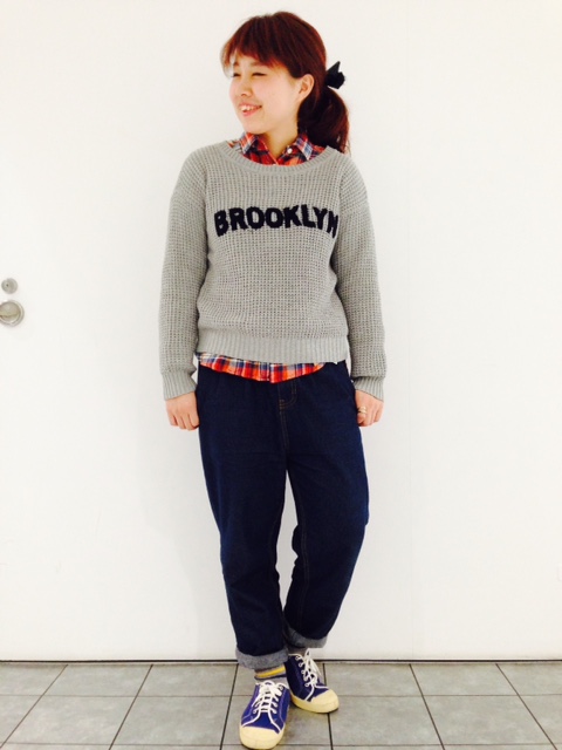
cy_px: 375
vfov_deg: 55.4
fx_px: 714
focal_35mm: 33
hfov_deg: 42.9
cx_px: 281
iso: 160
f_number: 2.4
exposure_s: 1/20
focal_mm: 4.12
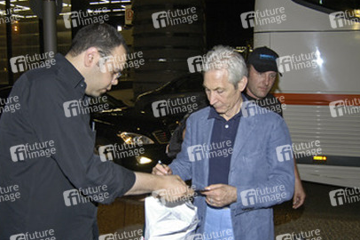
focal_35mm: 40
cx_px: 187
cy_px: 129
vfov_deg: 33.3
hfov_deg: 48.5
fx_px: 400
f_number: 3.5
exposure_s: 1/60
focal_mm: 24
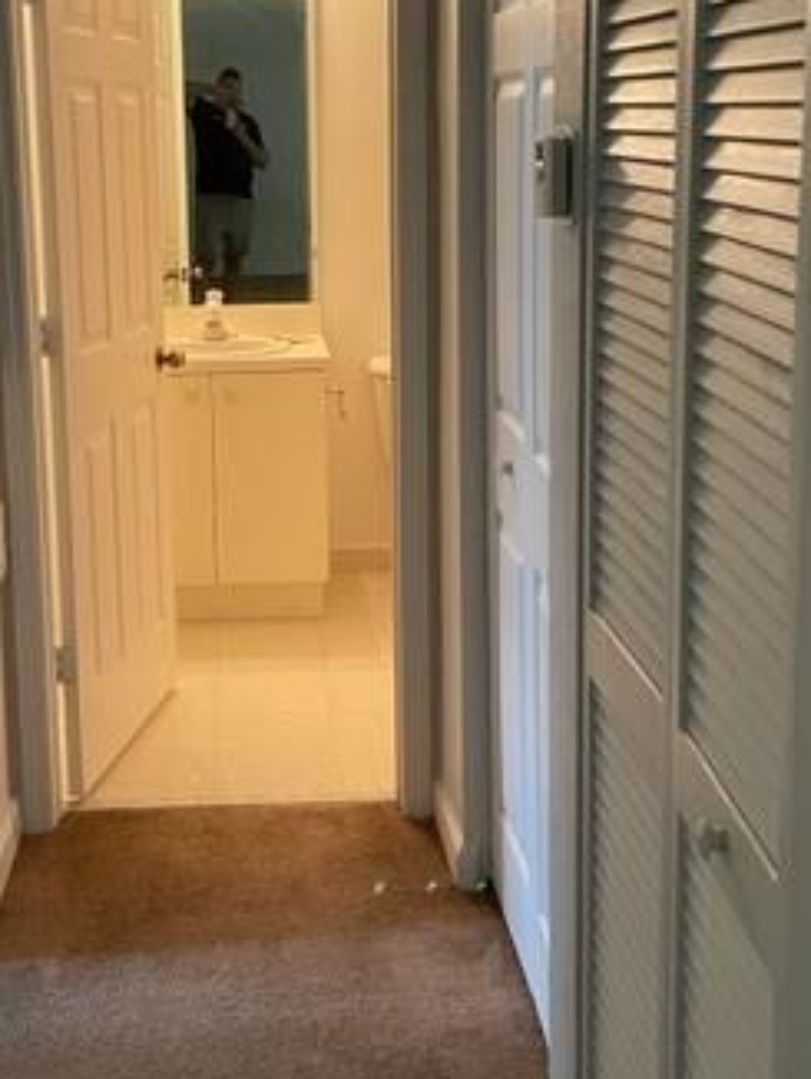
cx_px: 318
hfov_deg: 28.5
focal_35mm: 51
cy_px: 410
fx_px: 1591
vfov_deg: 37.3
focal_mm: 4.2
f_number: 1.6
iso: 500
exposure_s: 1/40
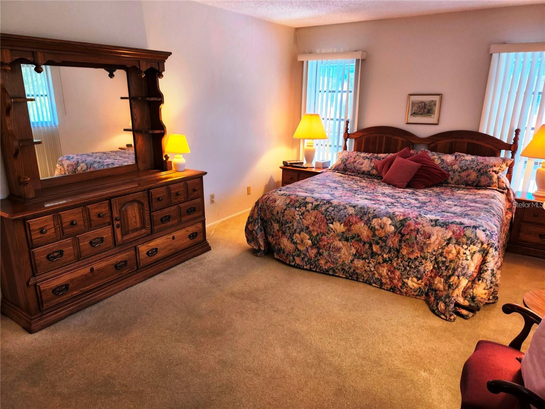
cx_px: 272
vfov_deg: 58.9
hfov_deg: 73.9
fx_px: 362
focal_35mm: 23
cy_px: 204
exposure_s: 1/120
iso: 320
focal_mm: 5.54
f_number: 1.8
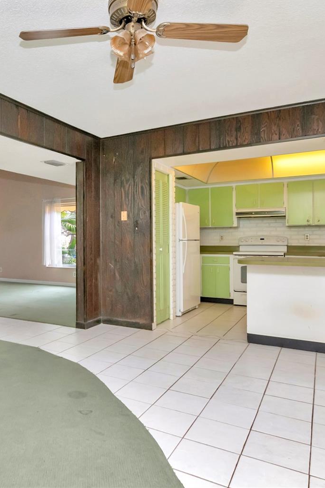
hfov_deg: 47.8
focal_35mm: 26
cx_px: 76
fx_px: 349
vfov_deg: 69.8
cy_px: 234
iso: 1250
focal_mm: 11
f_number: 5.6
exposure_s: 1/160
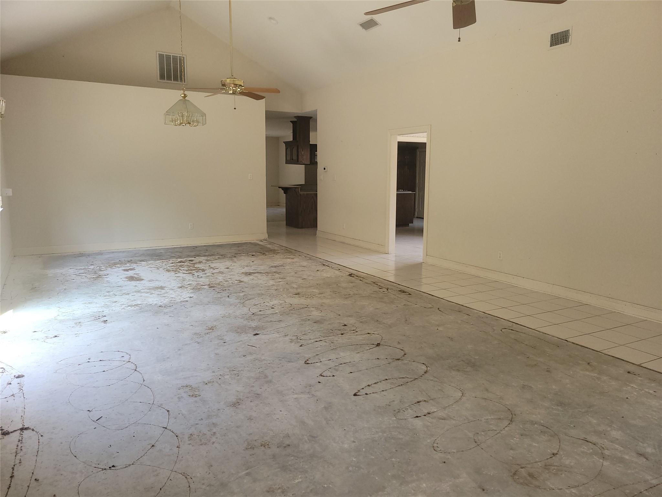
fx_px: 497
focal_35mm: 26
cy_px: 248
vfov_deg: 53.1
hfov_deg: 67.3
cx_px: 331
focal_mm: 5.4
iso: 100
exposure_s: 1/60
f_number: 1.8
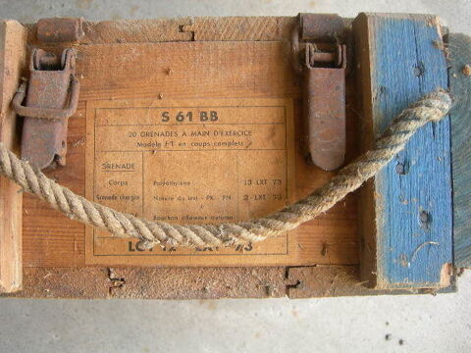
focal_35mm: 38
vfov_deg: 37.7
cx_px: 236
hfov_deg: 49.0
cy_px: 176
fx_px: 517
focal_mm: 7.8
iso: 50
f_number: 2.8
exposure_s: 1/46.2
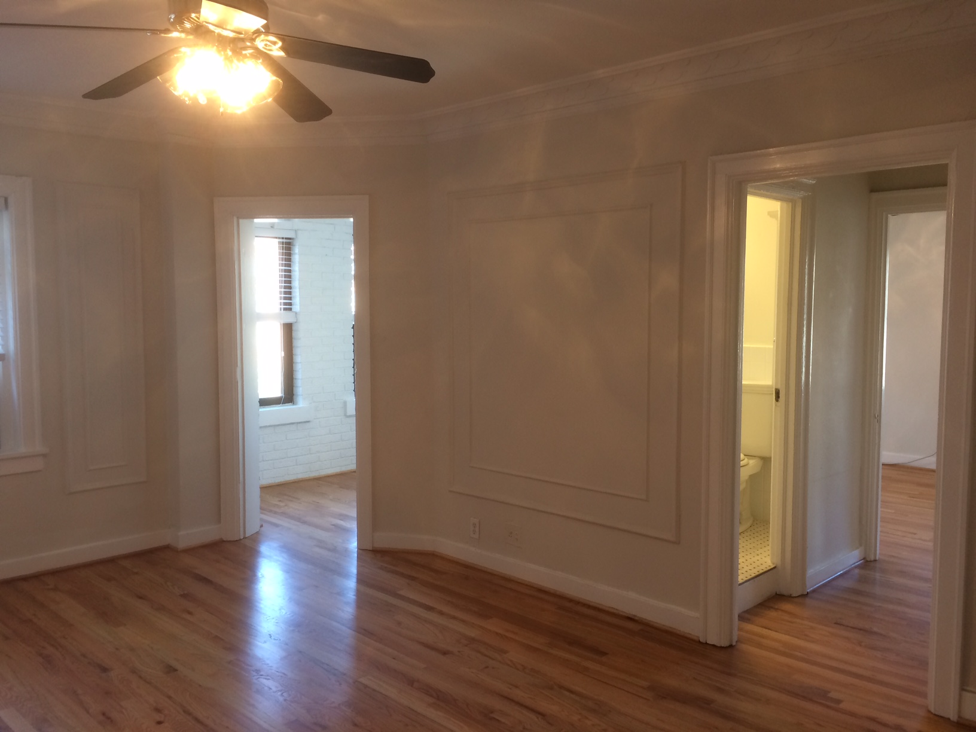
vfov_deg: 48.2
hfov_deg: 61.7
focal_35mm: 29
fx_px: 818
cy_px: 366
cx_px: 488
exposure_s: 1/30
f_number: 2.2
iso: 64
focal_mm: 4.15
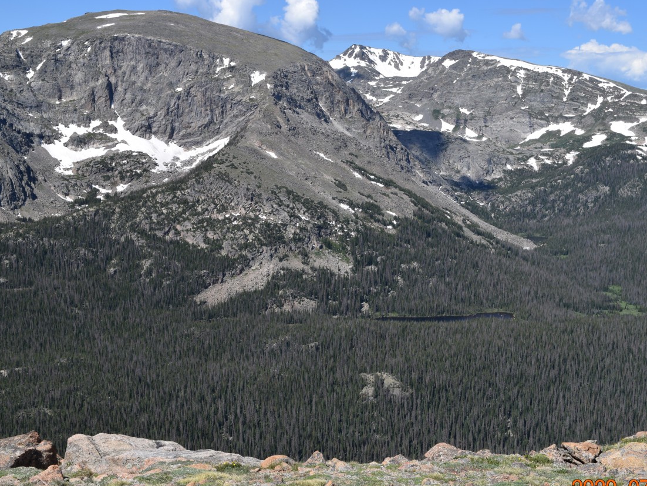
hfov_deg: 36.1
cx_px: 363
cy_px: 263
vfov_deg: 27.5
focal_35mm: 53
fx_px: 991
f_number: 10
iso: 200
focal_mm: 30
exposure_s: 1/400
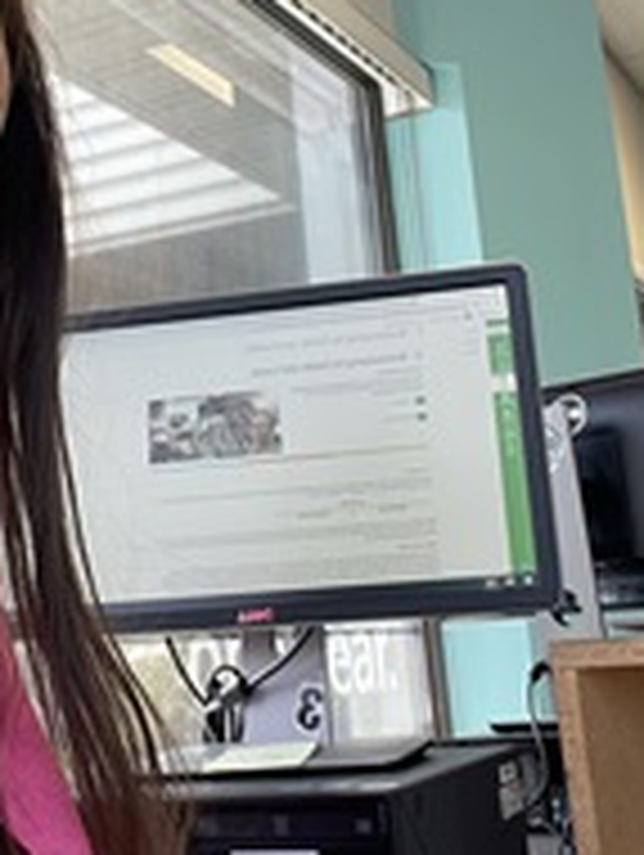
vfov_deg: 30.4
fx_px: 1559
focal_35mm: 63
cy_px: 261
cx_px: 189
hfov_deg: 23.2
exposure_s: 1/60
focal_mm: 2.71
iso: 64
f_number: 2.2
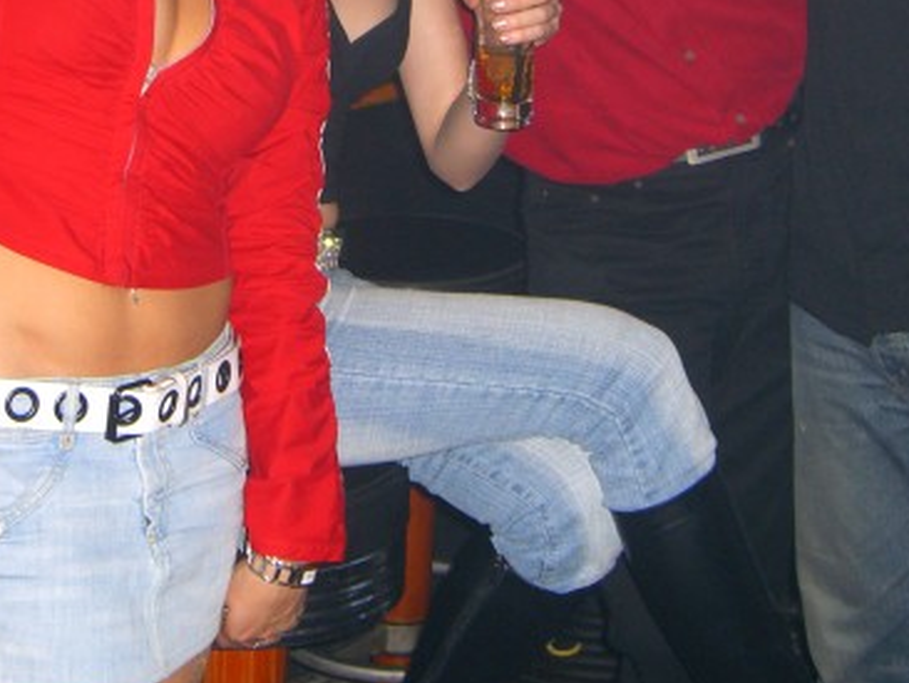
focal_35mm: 83
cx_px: 291
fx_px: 2181
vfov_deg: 17.3
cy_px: -20
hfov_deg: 23.4
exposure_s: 1/60
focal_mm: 7.9
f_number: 2.8
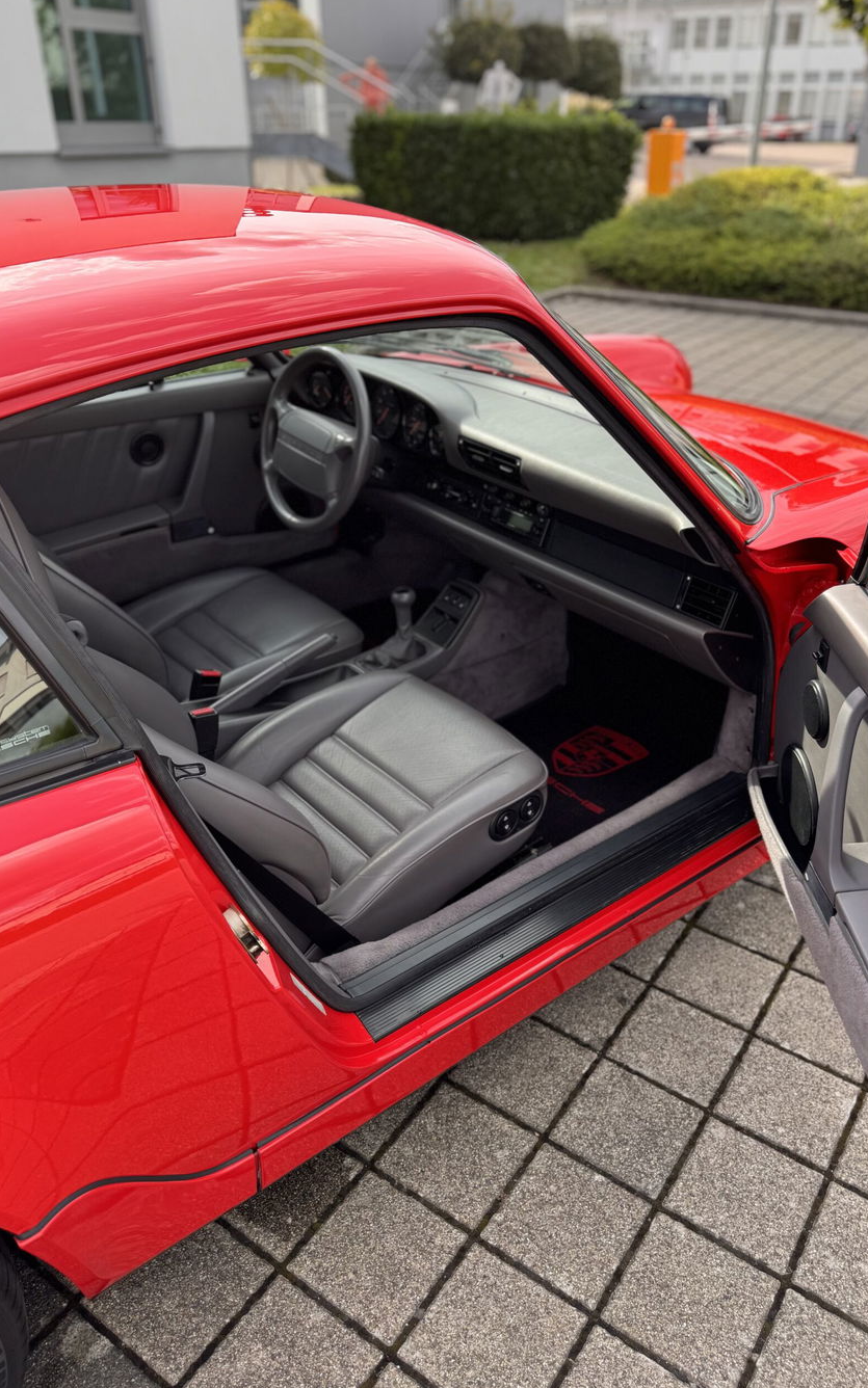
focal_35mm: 26
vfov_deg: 70.4
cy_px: 695
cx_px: 464
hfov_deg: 47.6
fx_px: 984
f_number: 1.78
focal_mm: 6.76
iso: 80
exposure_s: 1/685
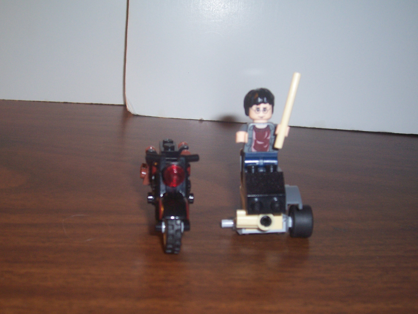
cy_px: 157
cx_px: 209
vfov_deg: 34.3
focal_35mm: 42
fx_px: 507
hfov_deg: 44.8
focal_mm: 7
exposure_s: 1/60
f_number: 3
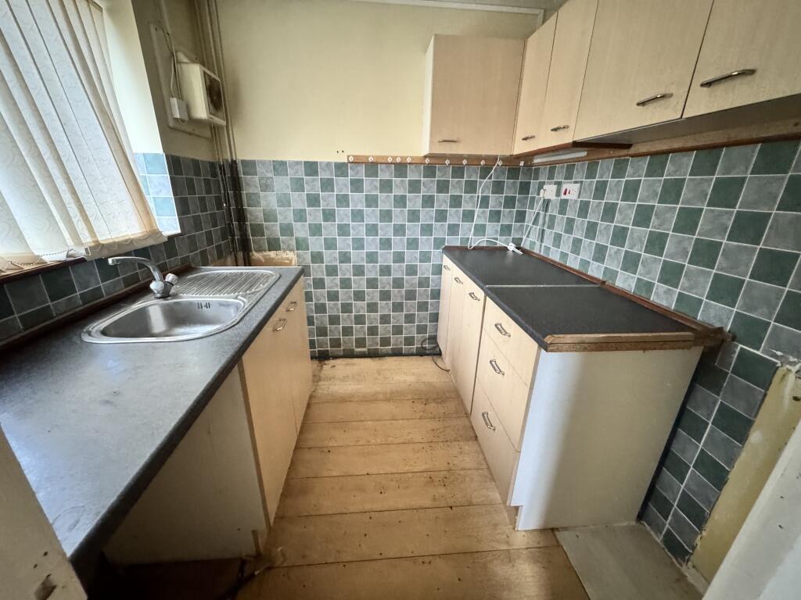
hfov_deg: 102.1
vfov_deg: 85.7
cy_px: 300
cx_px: 400
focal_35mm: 14
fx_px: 324
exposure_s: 1/41
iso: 1250
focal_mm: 2.22
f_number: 2.2
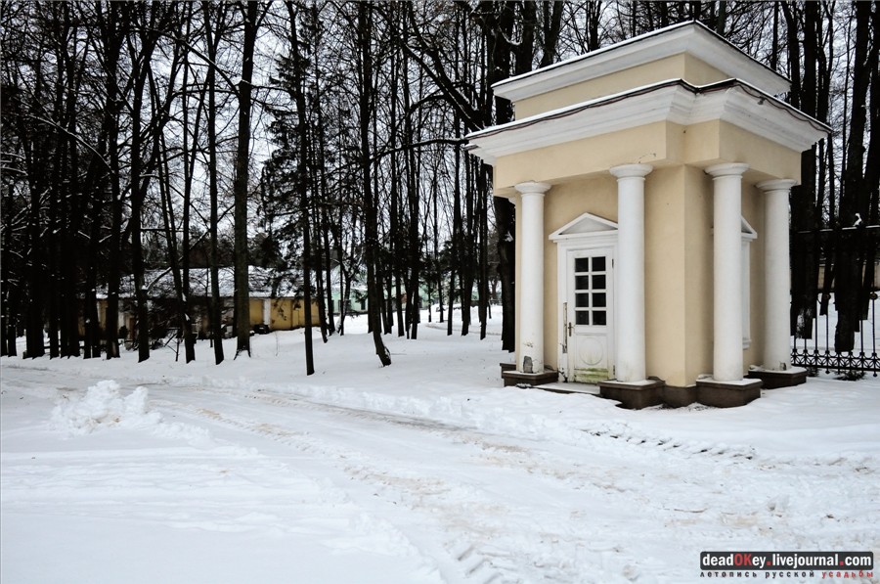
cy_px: 292
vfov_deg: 50.3
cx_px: 440
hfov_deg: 70.5
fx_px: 622
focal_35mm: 26
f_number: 5.6
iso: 800
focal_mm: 17
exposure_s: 1/125
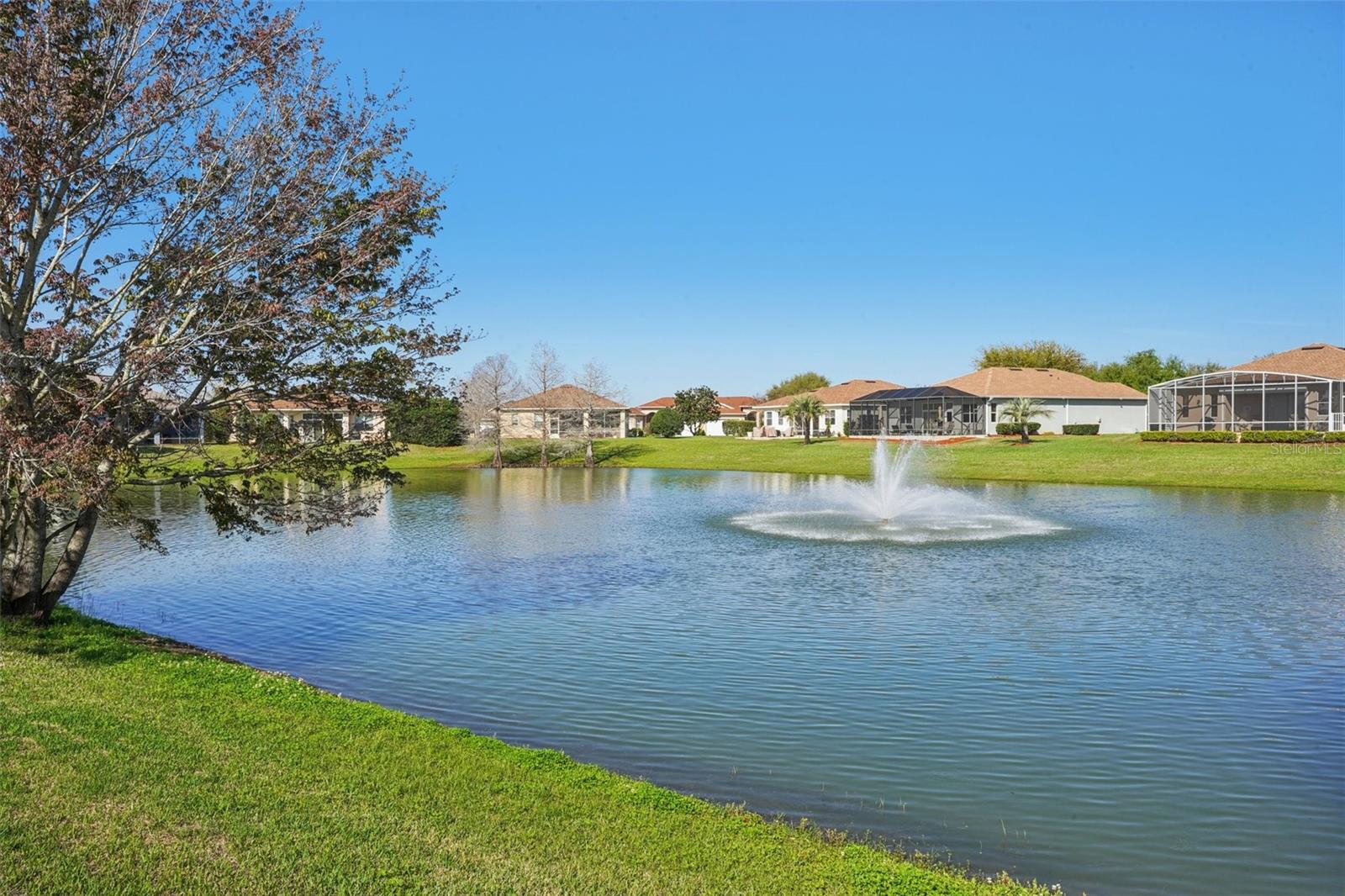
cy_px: 448
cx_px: 672
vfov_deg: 46.4
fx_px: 1046
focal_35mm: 28
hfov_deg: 65.5
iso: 100
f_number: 20
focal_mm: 28
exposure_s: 1/50
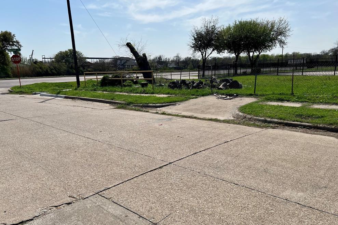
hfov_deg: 65.5
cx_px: 164
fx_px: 263
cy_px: 123
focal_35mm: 28
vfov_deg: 46.3
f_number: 1.5
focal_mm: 5.7
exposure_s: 1/6579
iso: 50
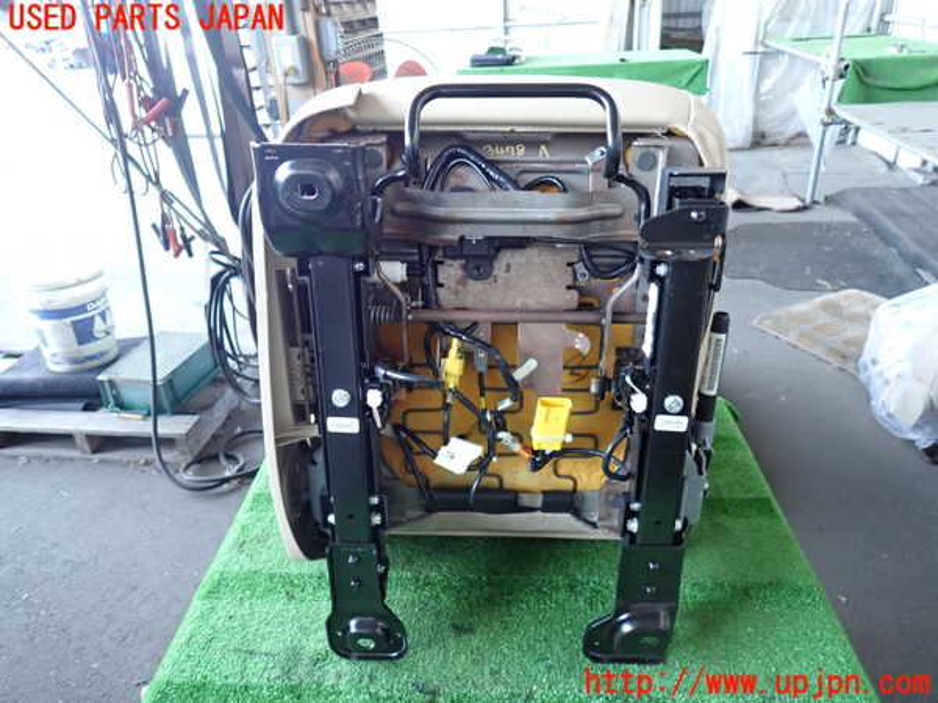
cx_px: 469
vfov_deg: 54.9
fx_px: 677
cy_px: 352
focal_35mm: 25
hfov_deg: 69.4
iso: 250
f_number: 2
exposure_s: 1/30
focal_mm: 4.5
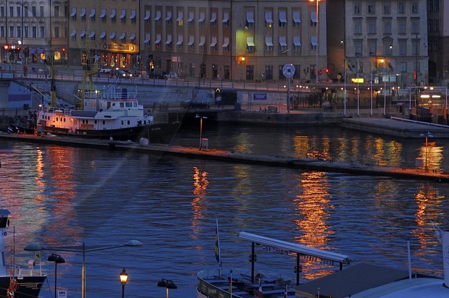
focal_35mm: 188
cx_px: -70
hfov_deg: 10.8
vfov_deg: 7.3
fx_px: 2342
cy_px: 2
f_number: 6.3
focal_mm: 52
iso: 100
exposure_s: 1/2
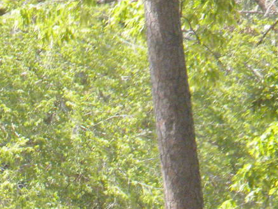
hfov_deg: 2.3
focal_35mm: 873
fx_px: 7011
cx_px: -205
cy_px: 372
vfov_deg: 1.7
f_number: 5.2
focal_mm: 42.1
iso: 385
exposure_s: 1/532
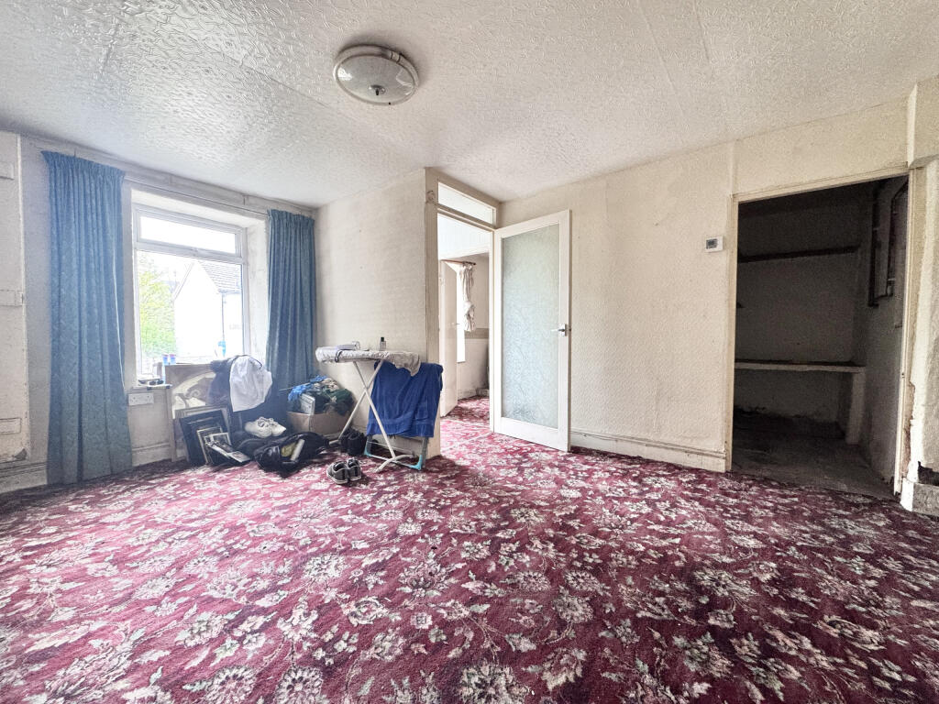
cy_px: 352
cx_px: 470
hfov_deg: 102.1
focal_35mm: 14
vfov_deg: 85.7
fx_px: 380
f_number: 2.2
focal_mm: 2.22
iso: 160
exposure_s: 1/99
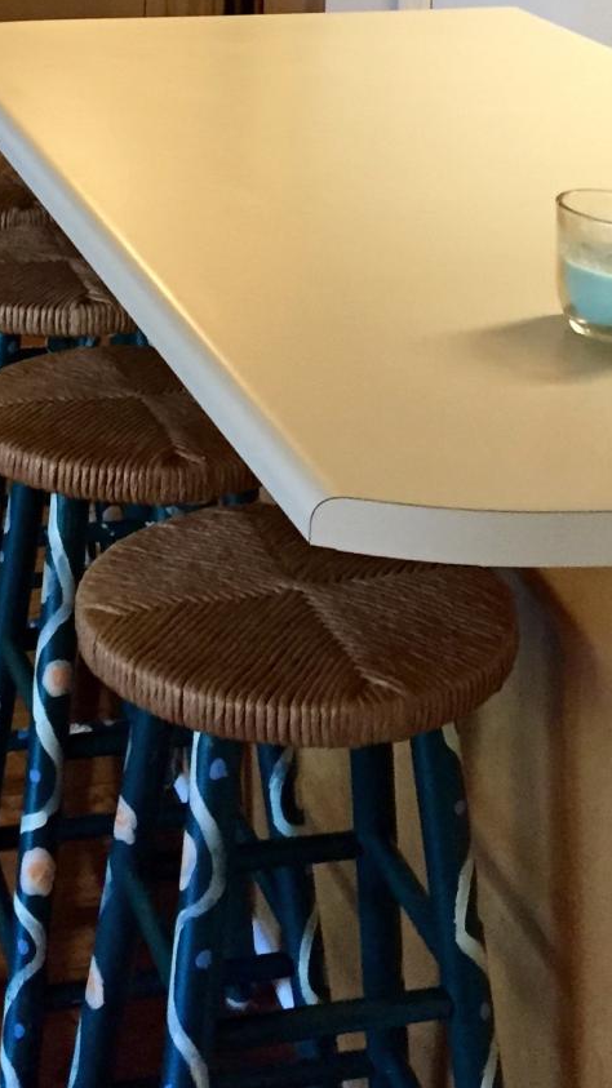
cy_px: -99
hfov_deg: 16.0
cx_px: 134
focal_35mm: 75
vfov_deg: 26.1
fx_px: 2164
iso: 250
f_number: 2.2
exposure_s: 1/30
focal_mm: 4.15
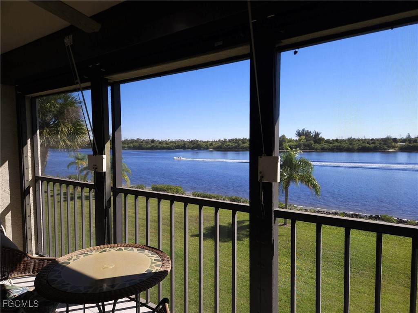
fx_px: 278
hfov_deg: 73.9
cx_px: 209
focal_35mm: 23
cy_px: 156
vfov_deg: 58.9
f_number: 1.8
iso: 50
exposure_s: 1/874
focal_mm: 5.4
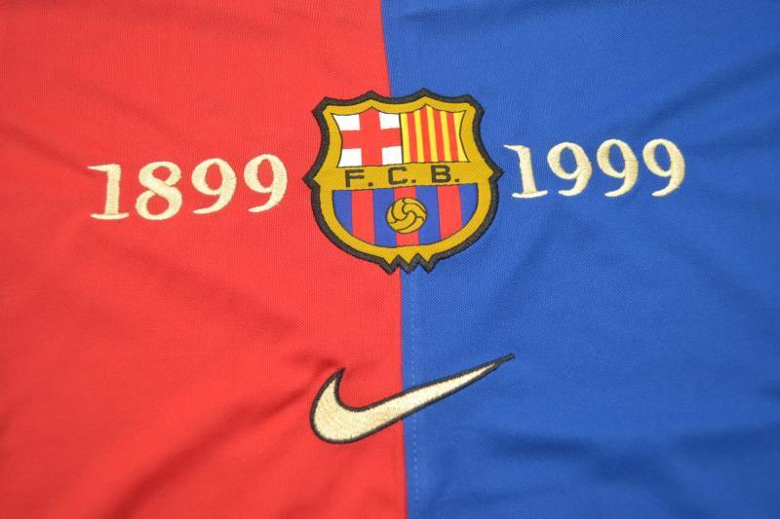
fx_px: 780
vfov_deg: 36.9
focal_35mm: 36
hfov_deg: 53.1
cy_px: 260
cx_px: 390
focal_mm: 24
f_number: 4
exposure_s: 1/60
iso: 200
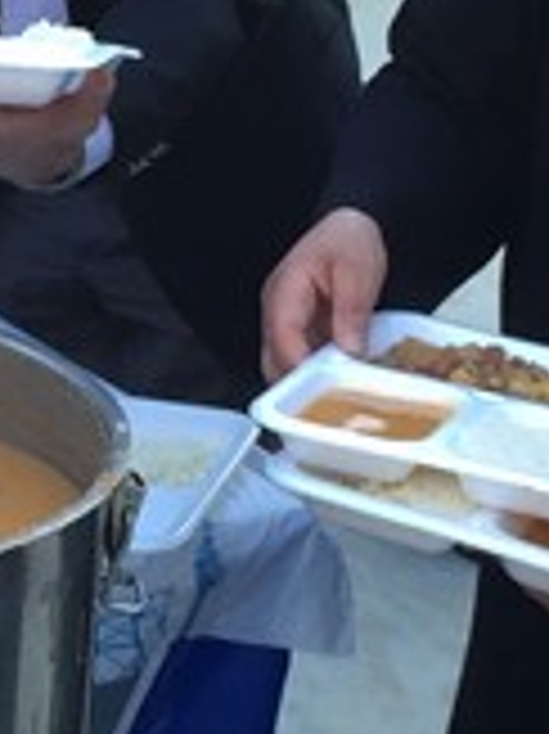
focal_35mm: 119
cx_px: 45
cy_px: 306
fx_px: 2520
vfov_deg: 16.6
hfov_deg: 12.3
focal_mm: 4.15
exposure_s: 1/33
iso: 100
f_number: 2.2
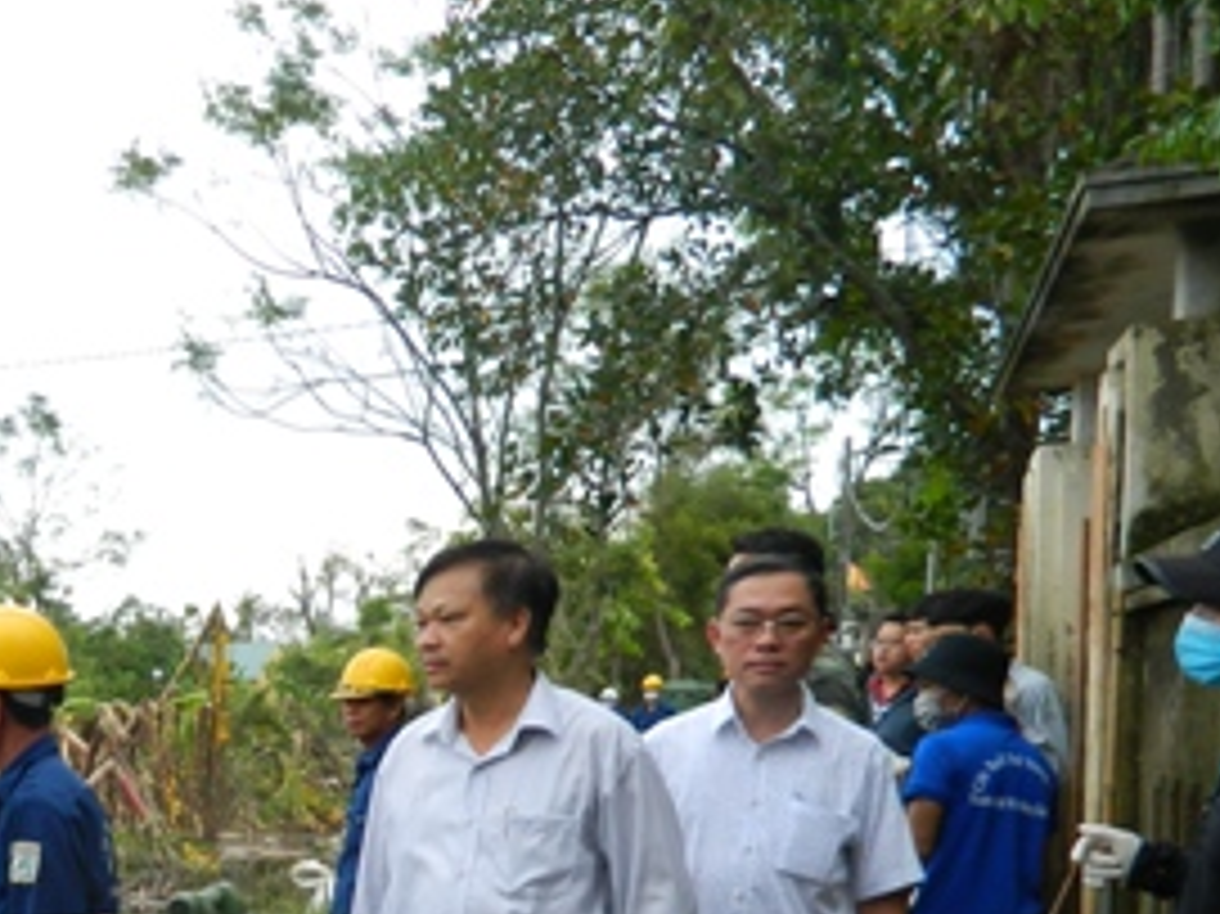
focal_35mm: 59
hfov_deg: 28.9
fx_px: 2078
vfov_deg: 23.4
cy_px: 977
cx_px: -194
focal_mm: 4.5
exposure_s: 1/160
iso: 80
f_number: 3.1
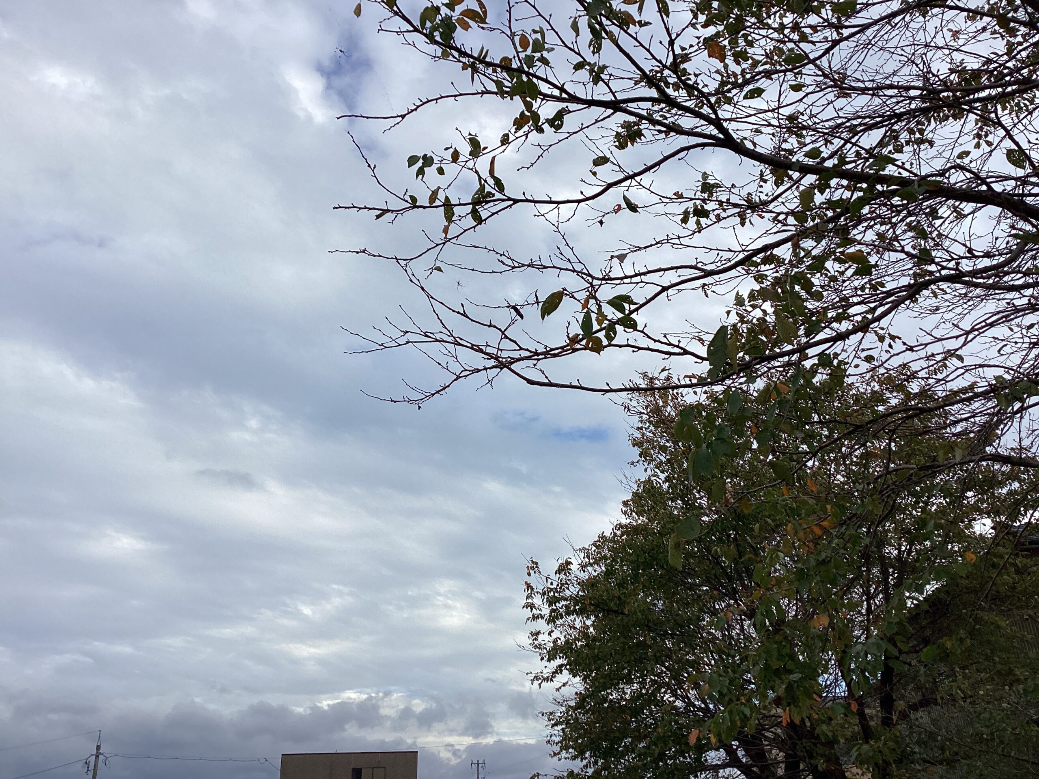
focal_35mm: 31
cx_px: 520
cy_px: 390
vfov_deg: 45.4
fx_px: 930
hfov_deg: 58.4
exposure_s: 1/721
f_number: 2.4
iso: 25
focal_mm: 3.3
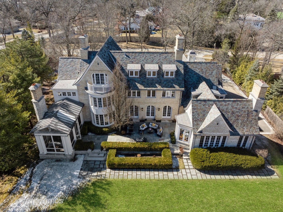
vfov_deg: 56.8
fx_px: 196
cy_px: 106
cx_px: 142
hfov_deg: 71.6
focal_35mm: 24
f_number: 8
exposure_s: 1/400
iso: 200
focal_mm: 12.29
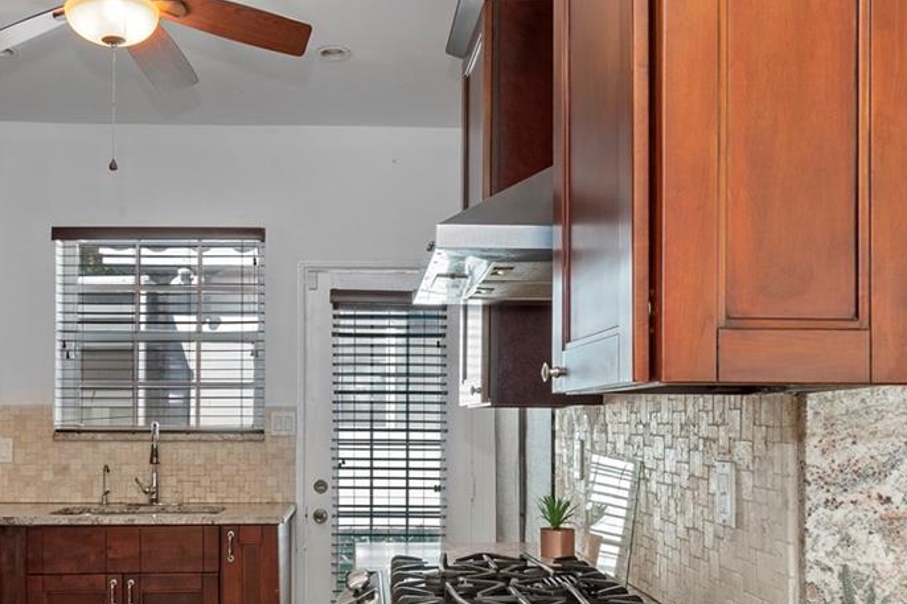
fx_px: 882
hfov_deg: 54.1
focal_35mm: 35
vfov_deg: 37.0
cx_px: 372
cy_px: 448
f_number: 8
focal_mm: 10
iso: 100
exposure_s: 1/5
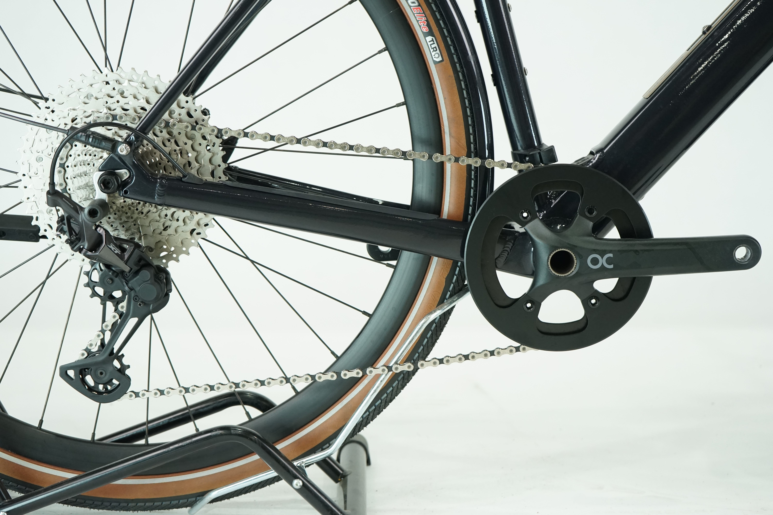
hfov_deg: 34.5
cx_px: 386
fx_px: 1245
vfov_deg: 23.4
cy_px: 258
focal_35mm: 58
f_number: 5
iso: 1600
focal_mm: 58
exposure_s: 1/200
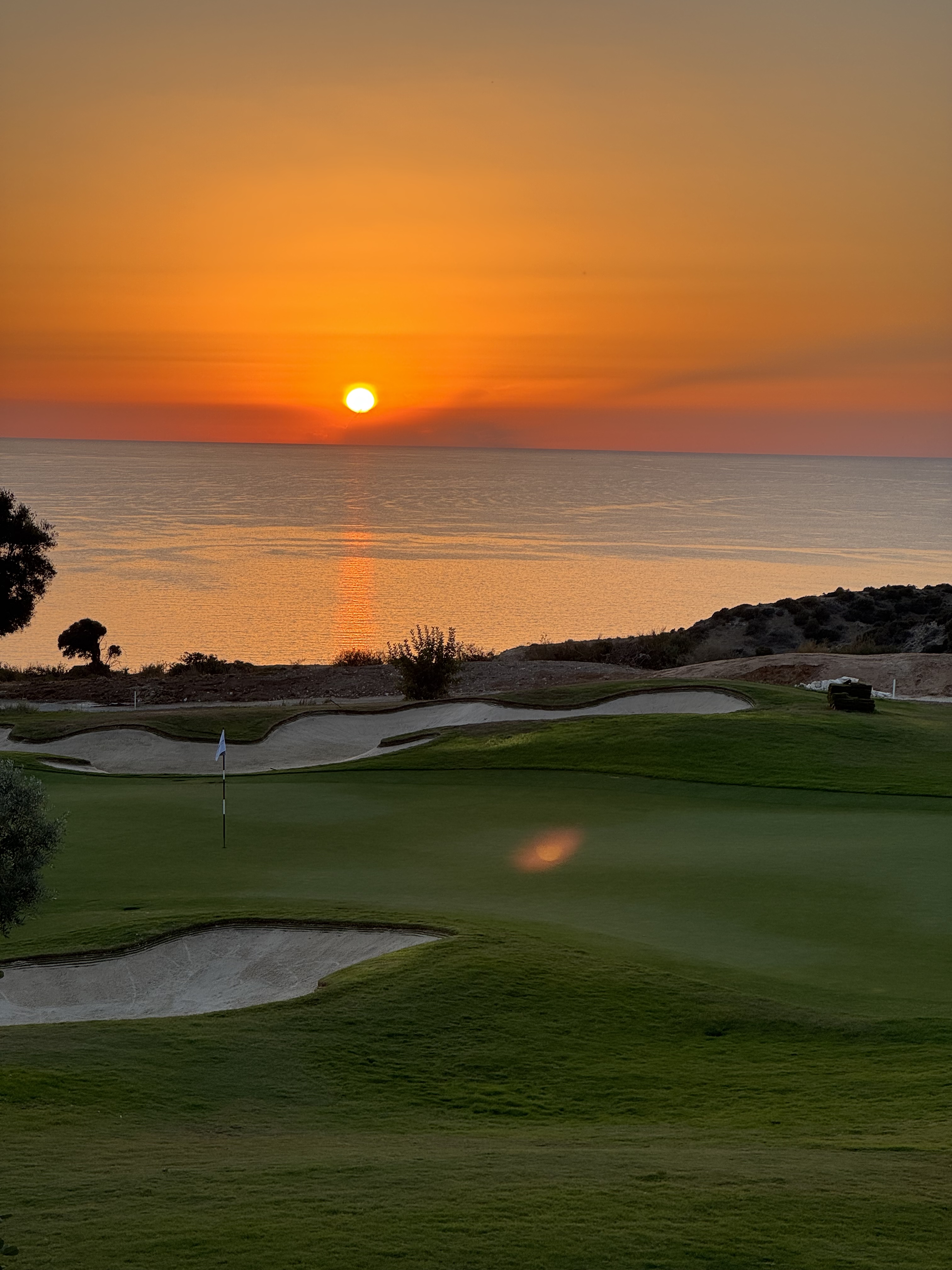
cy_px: 635
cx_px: 476
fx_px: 2824
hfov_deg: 19.1
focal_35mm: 77
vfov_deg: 25.3
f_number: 2.8
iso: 25
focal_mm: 9
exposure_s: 1/144
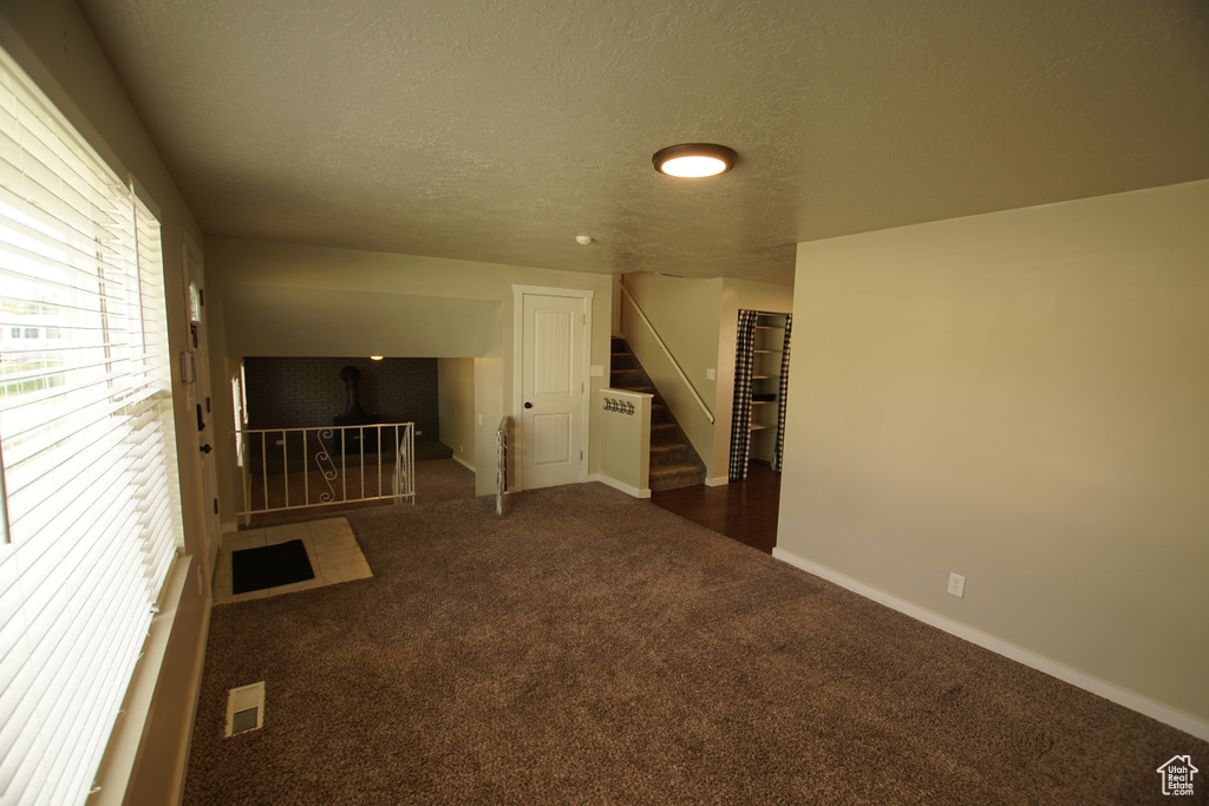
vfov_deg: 77.3
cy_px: 403
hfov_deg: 100.4
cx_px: 604
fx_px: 504
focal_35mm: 15
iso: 100
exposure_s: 1/15
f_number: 4
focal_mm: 10
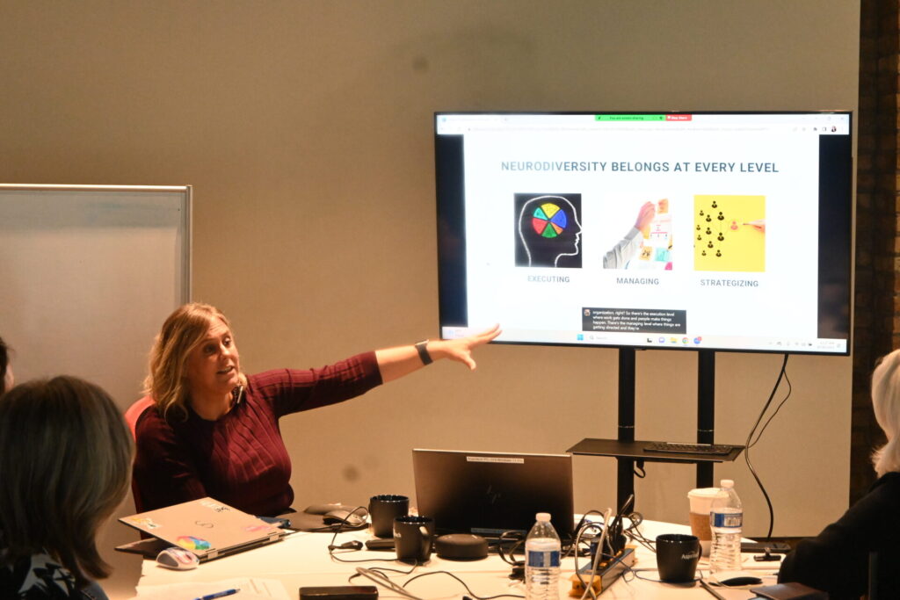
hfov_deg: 27.0
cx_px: 450
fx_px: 1875
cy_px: 300
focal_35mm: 75
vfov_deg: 18.2
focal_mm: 50
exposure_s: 1/60
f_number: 6.3
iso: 5000
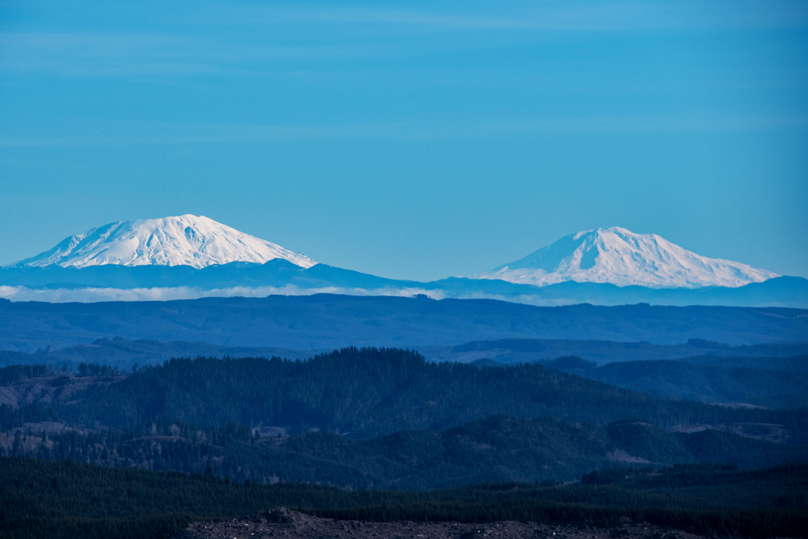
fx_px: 5218
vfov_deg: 5.9
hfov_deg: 8.9
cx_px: 404
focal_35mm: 232
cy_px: 270
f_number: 5.6
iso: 100
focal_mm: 155
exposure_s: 1/1250
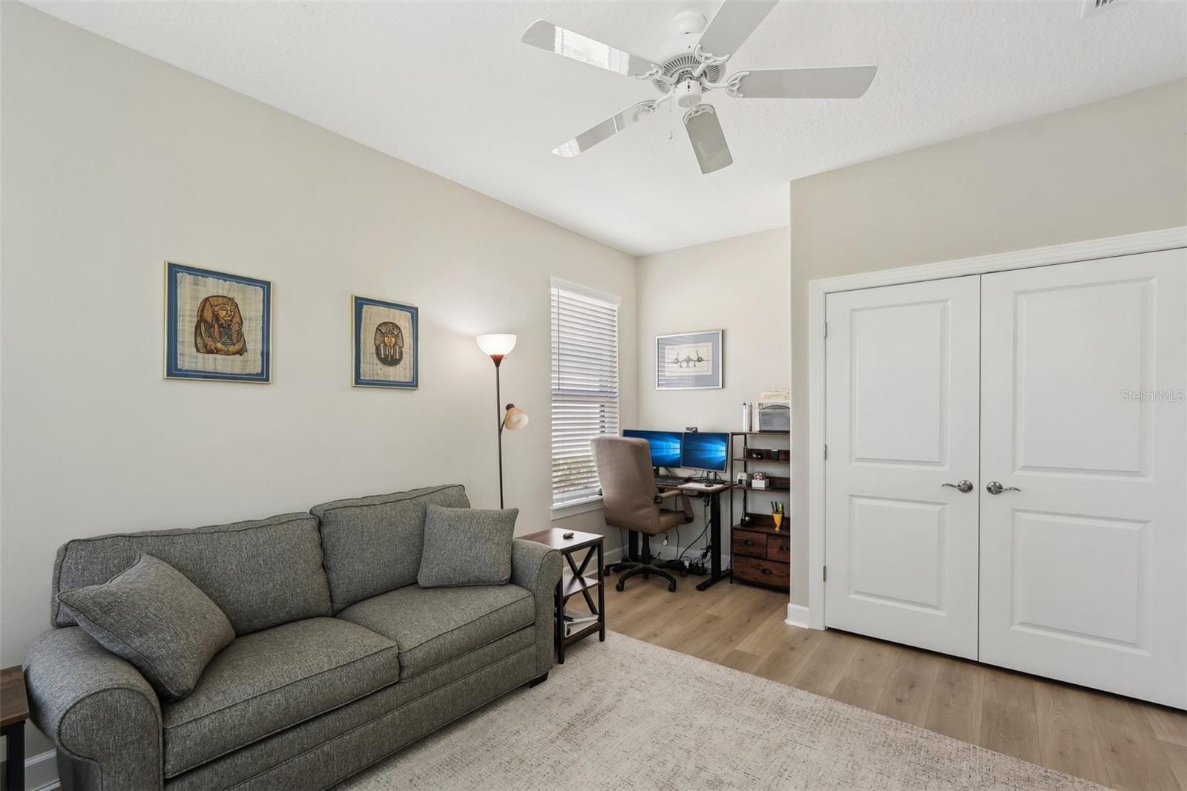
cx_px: 594
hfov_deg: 95.0
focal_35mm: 16
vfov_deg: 72.0
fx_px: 544
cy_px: 396
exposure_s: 1/40
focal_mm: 16.5
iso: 400
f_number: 7.1
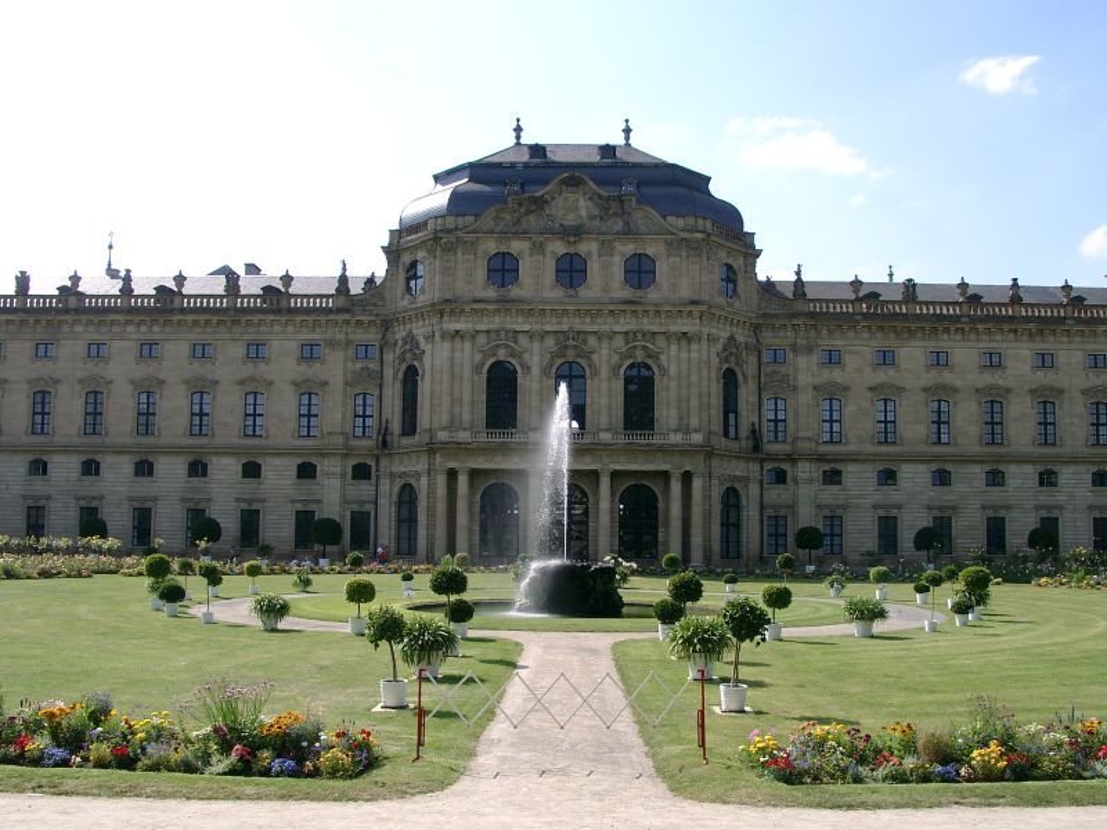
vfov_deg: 41.8
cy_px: 415
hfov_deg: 54.0
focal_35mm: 34
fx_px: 1087
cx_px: 554
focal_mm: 7.13
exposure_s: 1/527
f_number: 4
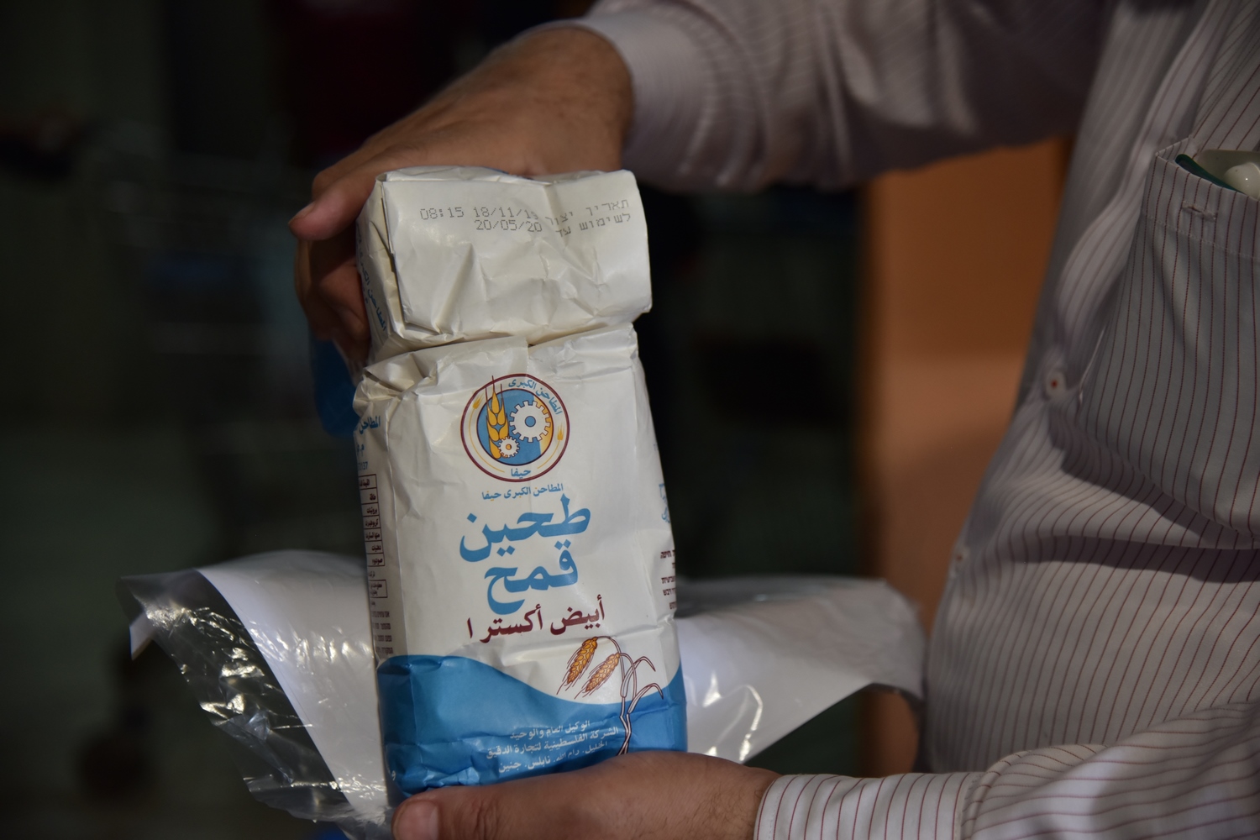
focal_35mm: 70
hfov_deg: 28.8
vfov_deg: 19.5
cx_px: 630
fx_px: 2450
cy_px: 420
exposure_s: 1/80
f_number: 4
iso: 400
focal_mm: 70
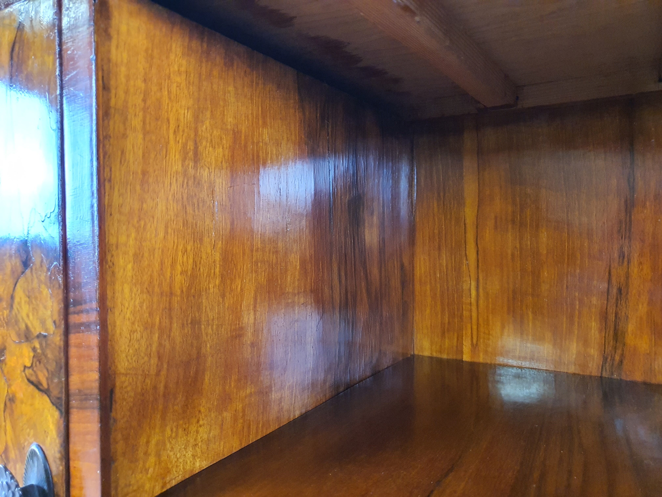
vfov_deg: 53.1
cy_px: 248
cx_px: 331
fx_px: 497
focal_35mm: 26
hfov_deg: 67.3
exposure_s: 1/50
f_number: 1.5
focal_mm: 4.3
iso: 640
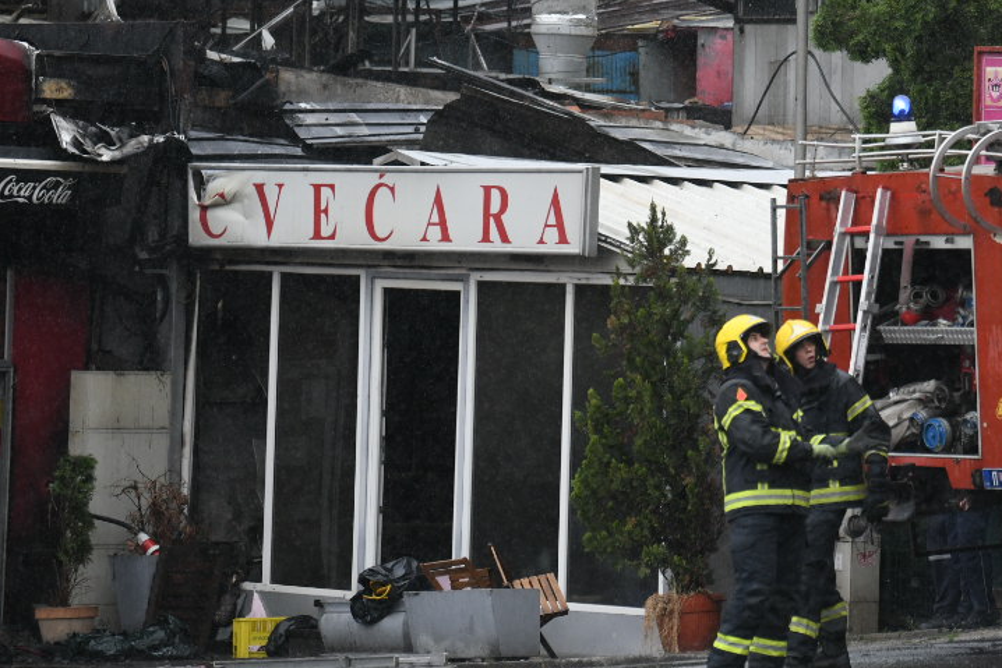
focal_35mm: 327
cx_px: 941
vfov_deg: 4.2
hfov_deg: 6.3
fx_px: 9103
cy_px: 49
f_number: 2.8
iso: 1000
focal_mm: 145
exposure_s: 1/1250
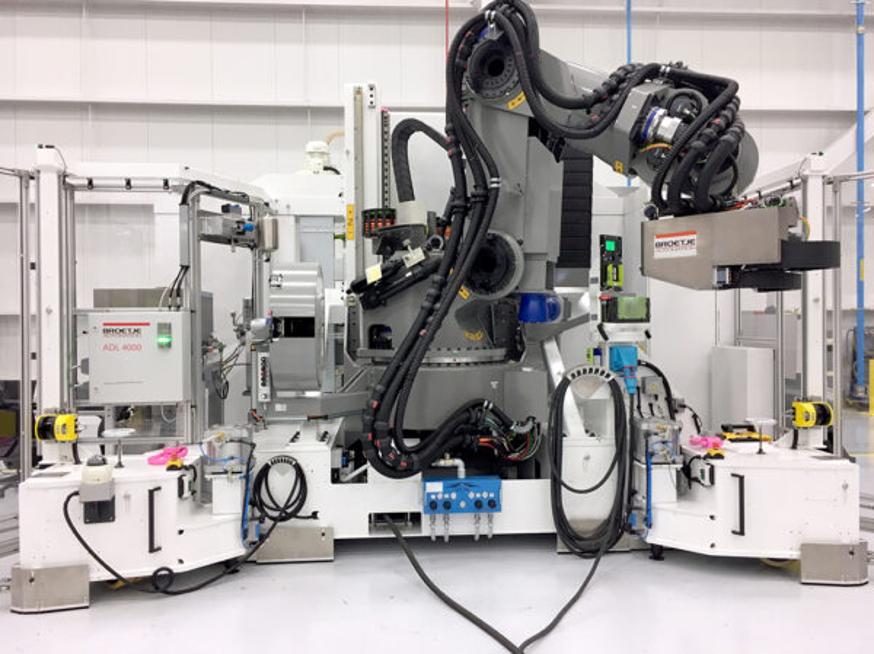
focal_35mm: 29
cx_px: 437
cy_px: 327
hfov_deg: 61.7
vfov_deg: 48.2
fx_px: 732
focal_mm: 4.15
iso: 32
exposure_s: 1/30
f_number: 2.2
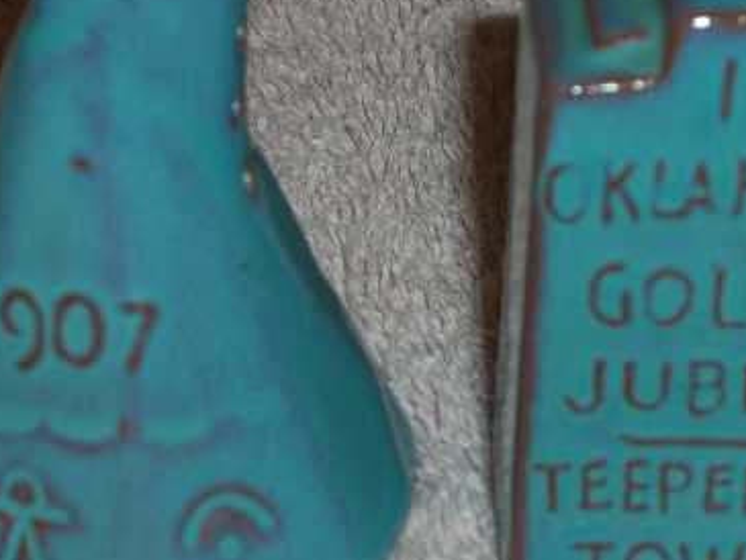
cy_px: 247
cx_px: 444
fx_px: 3514
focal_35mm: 163
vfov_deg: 9.1
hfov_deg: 12.1
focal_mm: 19.4
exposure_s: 1/30
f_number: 9.6
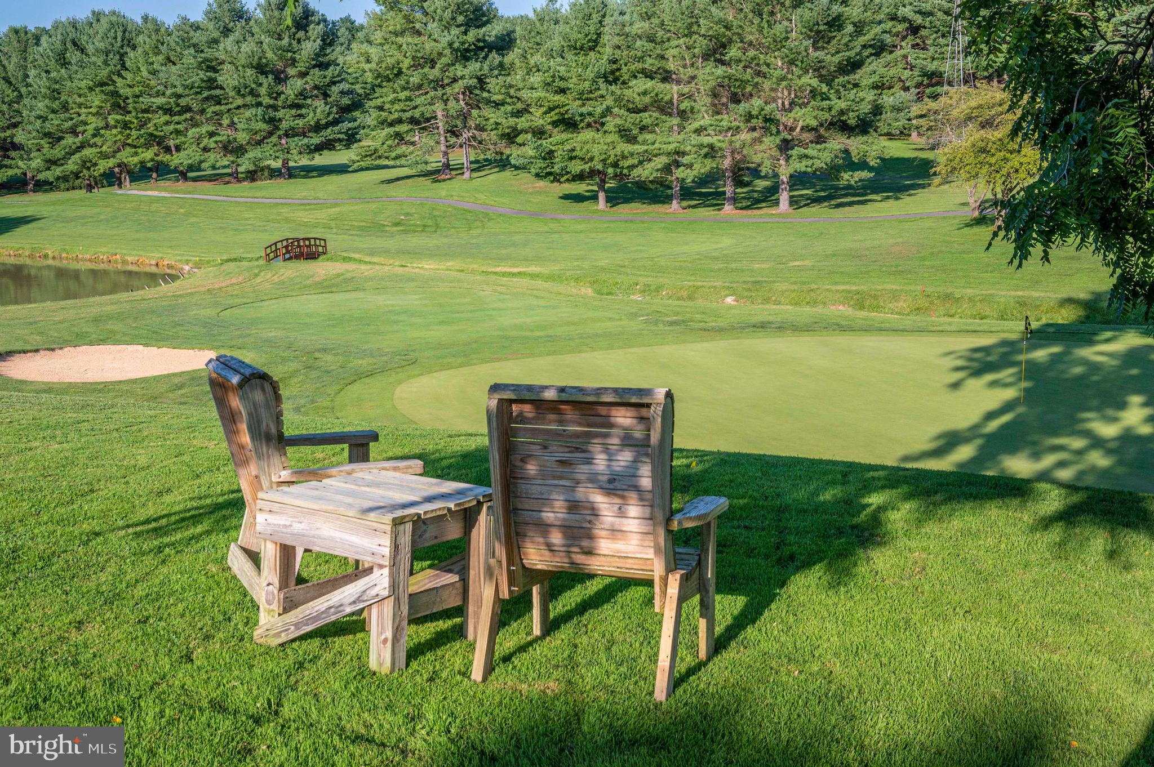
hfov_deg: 44.5
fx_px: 1409
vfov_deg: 30.5
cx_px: 577
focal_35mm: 44
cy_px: 384
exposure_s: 1/640
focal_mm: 44
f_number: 13
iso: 1000
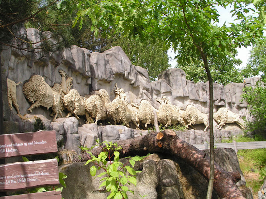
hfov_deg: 40.4
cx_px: 133
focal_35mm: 47
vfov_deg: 30.9
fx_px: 361
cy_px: 100
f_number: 5.6
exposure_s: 1/125
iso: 50
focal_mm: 7.8
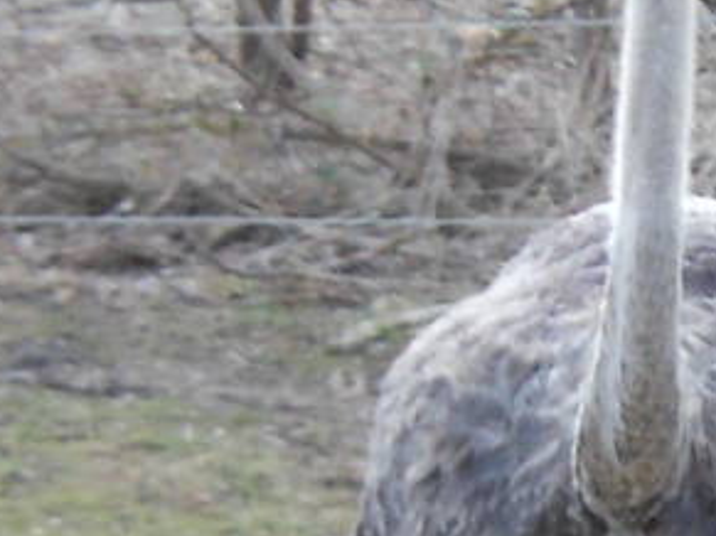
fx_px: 22309
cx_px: 1164
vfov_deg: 1.4
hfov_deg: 1.8
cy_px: 266
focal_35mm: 1079
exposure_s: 1/60
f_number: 5.6
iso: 160
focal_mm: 35
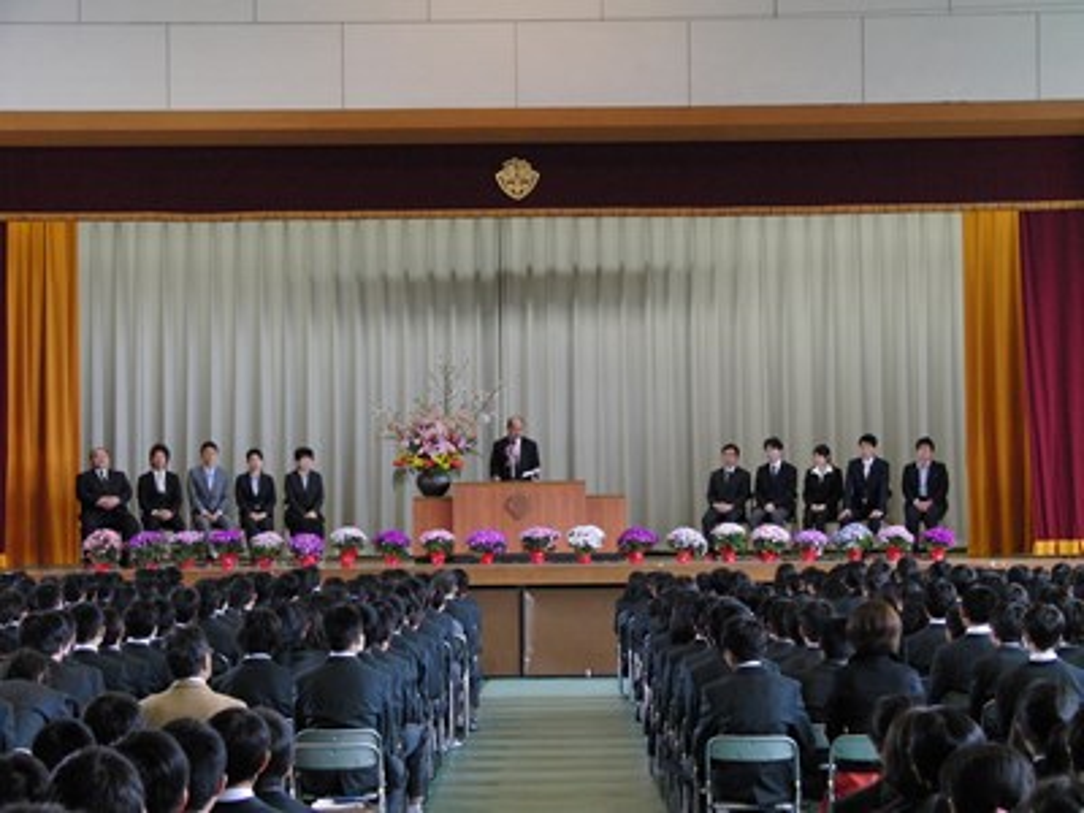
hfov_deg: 22.8
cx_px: 542
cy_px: 406
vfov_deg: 17.2
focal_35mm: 86
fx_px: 2693
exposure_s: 1/50
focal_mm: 17.5
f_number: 3.7
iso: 400
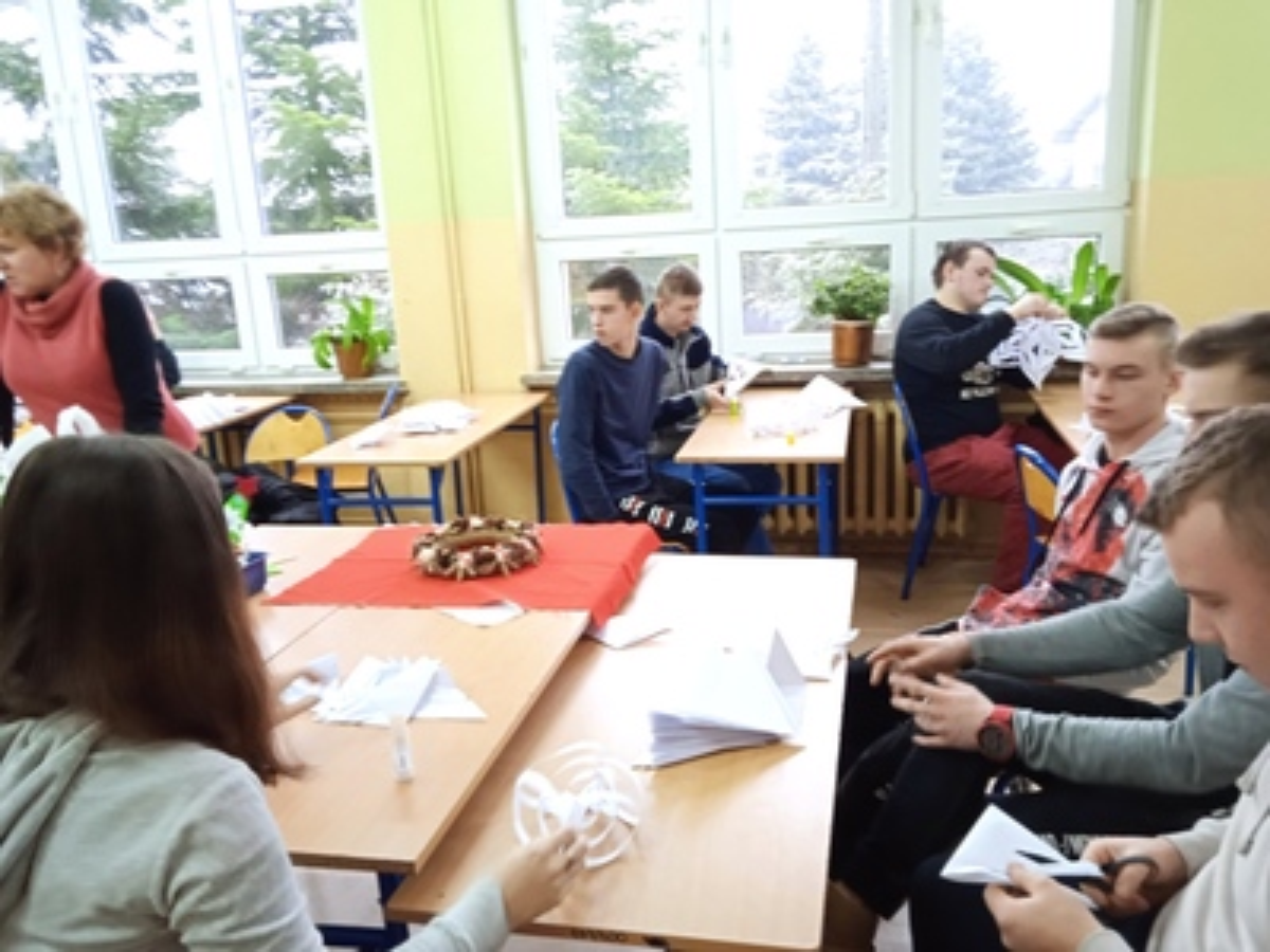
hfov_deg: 63.4
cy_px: 476
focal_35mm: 28
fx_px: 1027
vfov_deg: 49.7
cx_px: 635
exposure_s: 1/33.3
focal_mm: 3.43
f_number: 2.2
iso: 456
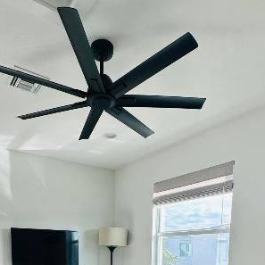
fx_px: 277
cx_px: 106
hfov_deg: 50.8
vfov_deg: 41.8
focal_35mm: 32
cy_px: 284
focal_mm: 2.22
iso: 40
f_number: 2.2
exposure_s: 1/158
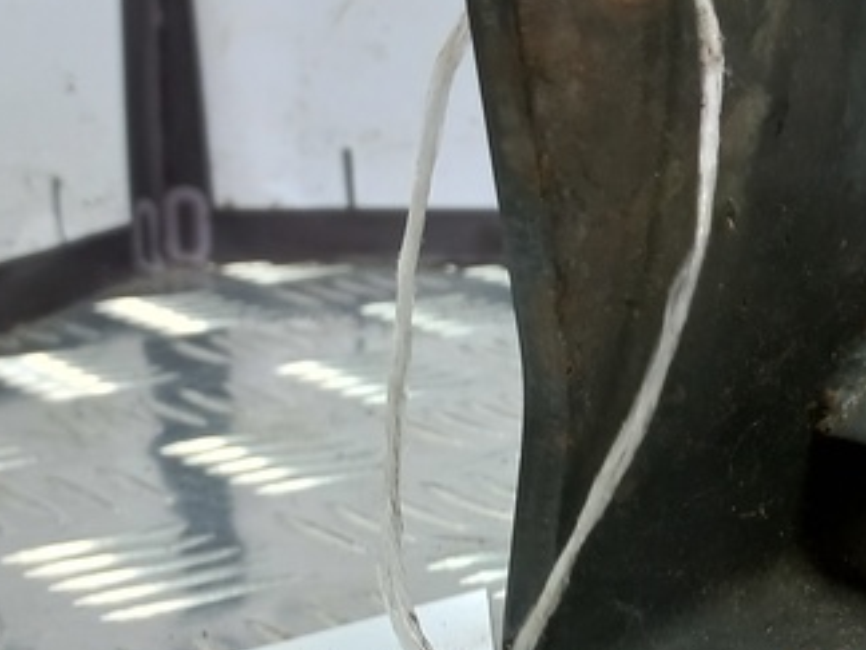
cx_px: 861
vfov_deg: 18.6
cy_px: 476
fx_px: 1976
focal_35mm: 79
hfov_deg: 23.7
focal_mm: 4.6
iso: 80
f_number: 1.8
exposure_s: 1/50
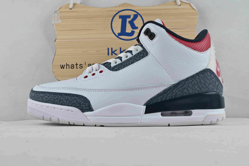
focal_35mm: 46
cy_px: 83
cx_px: 124
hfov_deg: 43.0
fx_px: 316
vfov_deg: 29.4
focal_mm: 30.5
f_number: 10
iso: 1000
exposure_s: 1/200
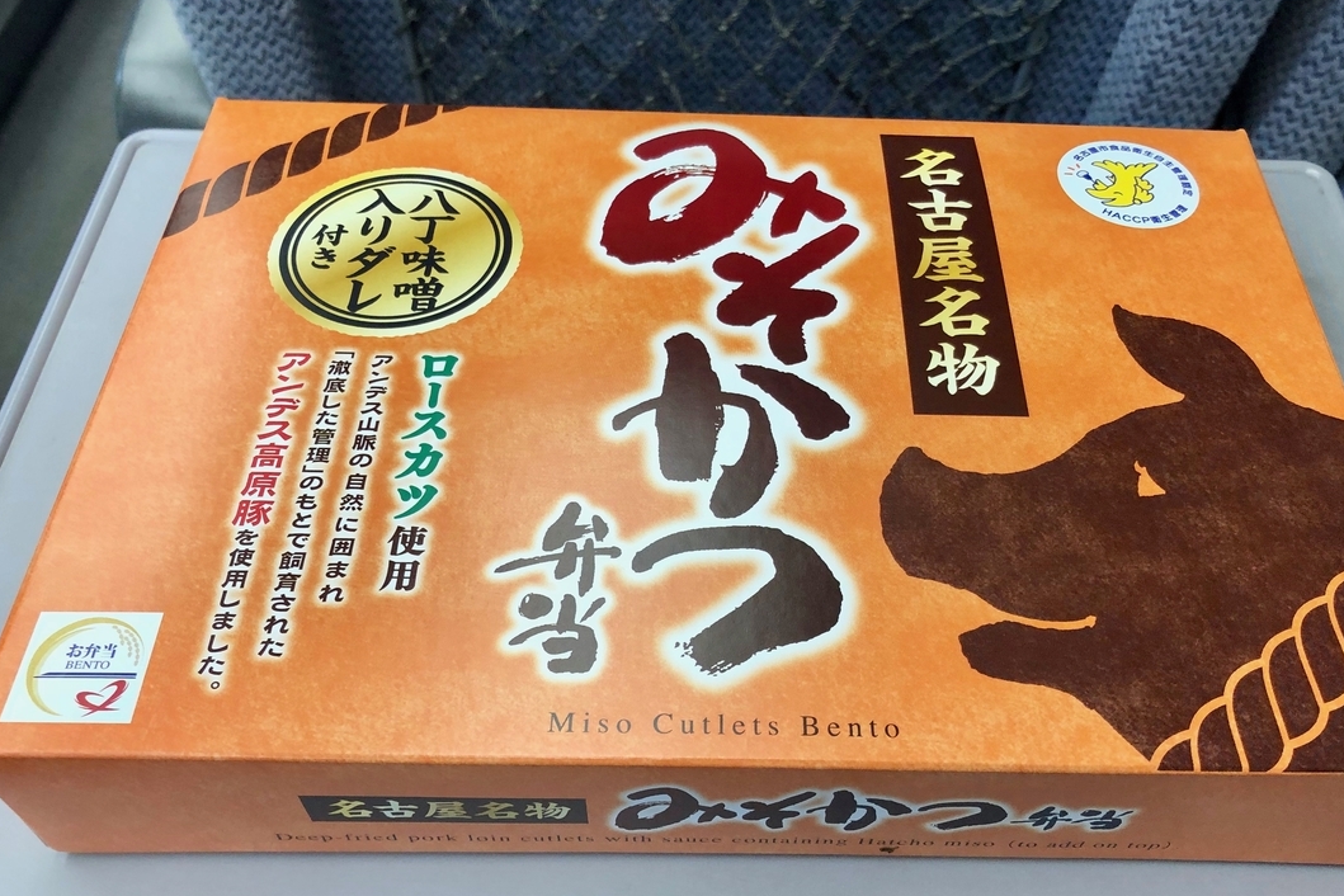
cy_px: 504
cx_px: 749
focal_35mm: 33
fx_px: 1232
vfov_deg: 39.9
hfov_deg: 57.1
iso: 32
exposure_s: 1/30
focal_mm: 3.99
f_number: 1.8
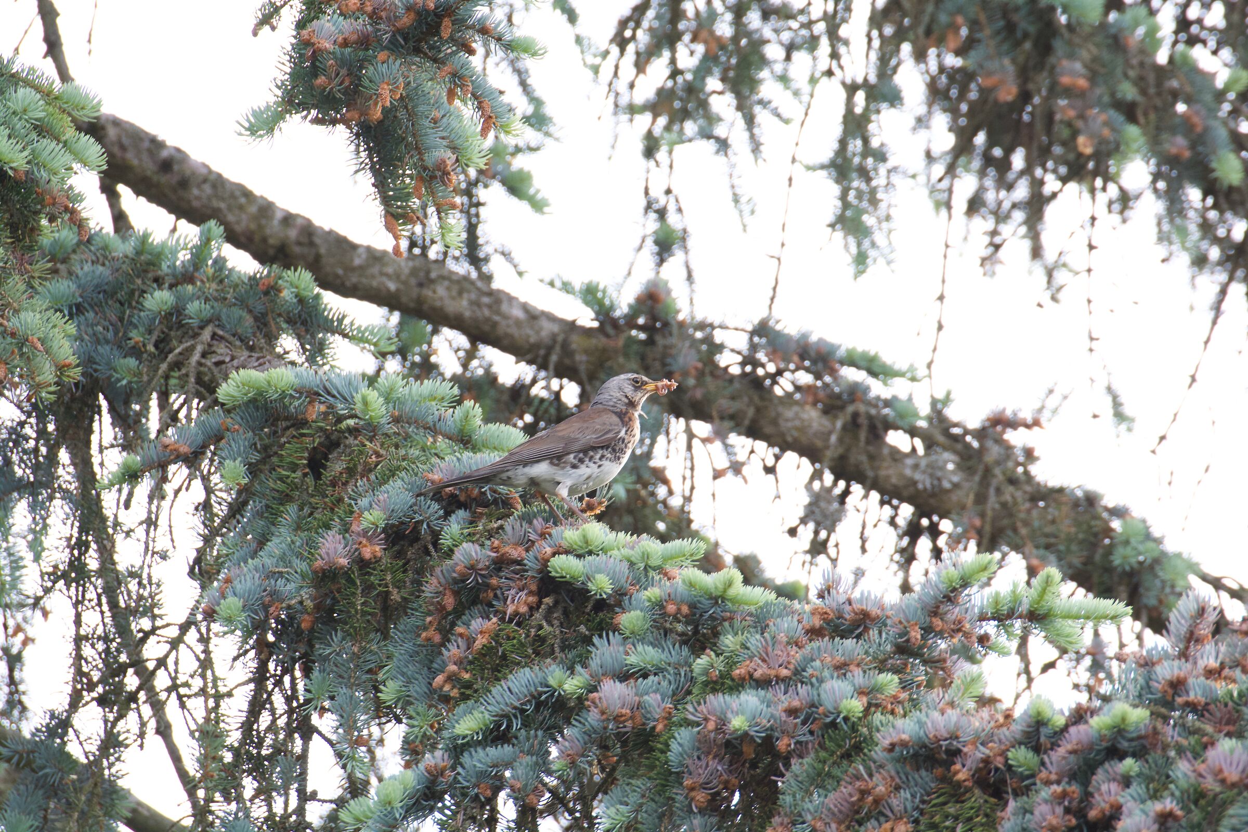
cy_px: 416
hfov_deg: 4.6
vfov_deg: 3.1
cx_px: 624
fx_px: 15599
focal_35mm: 450
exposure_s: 1/60
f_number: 9
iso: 800
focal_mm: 300
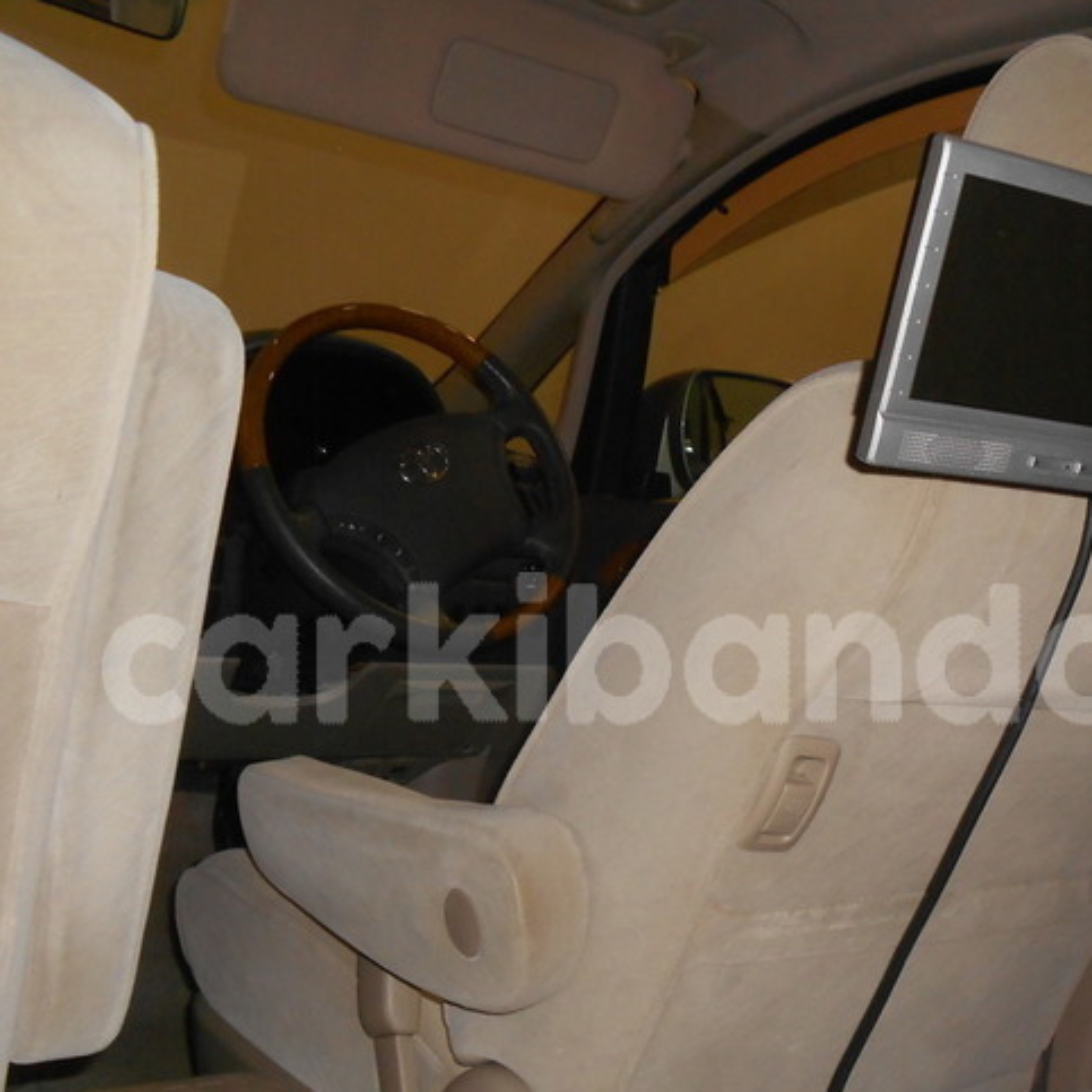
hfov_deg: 26.9
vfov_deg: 27.2
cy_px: 662
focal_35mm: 63
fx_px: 2248
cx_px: 830
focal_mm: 7.7
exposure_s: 1/30
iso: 200
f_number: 4.2
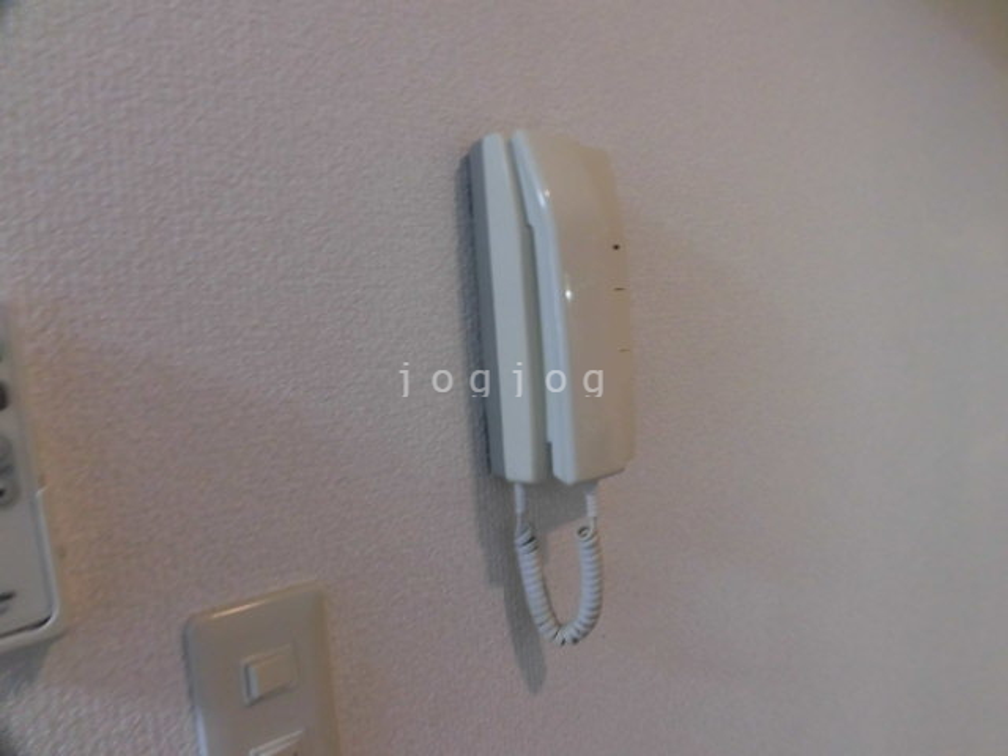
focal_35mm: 24
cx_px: 504
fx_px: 699
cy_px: 378
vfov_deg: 56.8
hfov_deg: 71.6
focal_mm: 4.3
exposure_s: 1/30
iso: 320
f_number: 3.1
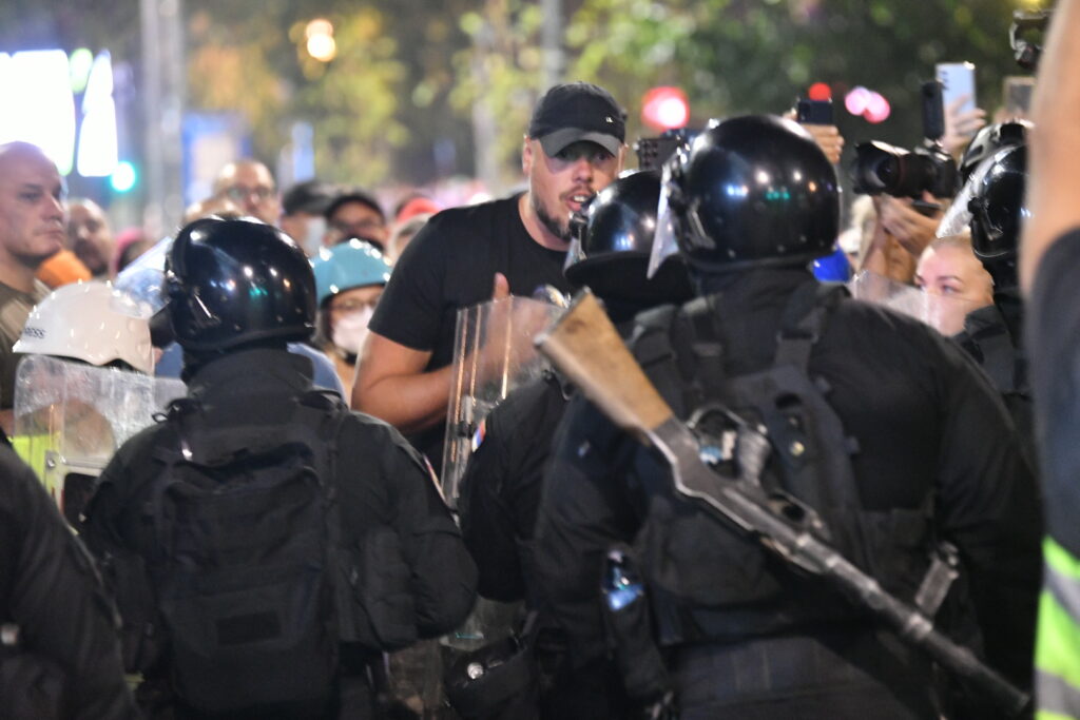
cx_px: 540
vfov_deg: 10.2
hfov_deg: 15.2
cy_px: 360
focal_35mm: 135
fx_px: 4050
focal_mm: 135
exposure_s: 1/20
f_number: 3.2
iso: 6400
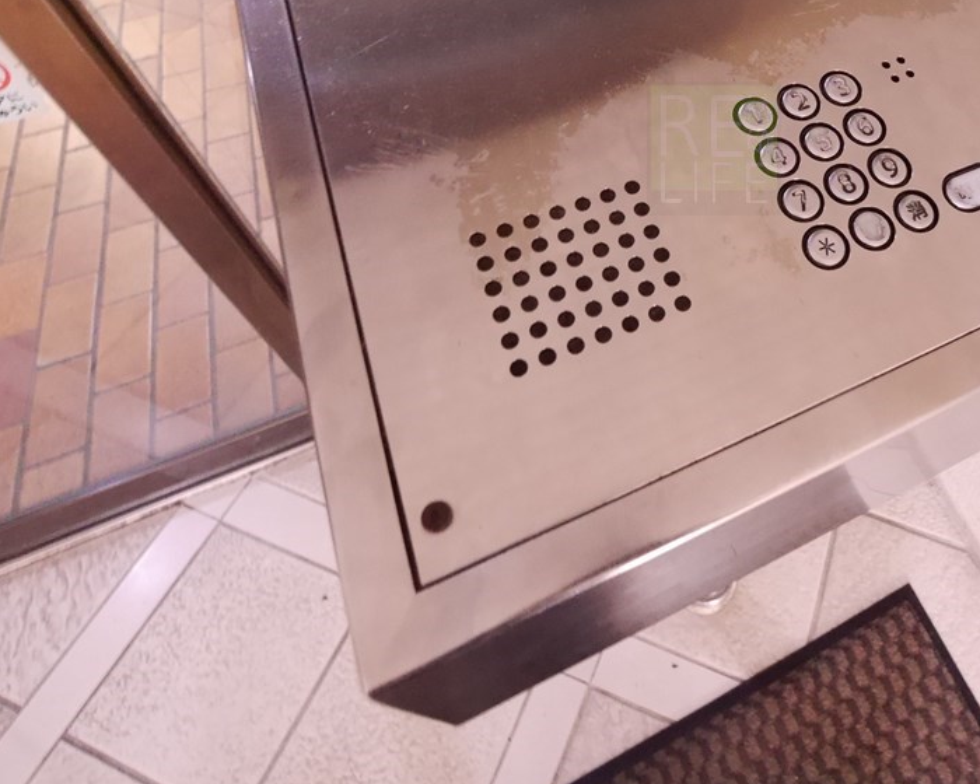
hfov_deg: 64.7
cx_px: 714
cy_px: 148
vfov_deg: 52.8
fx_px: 725
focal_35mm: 25
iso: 3200
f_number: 4
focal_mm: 7
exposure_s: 1/20
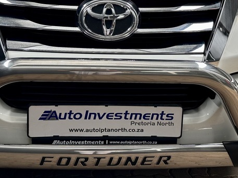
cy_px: 27
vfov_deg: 26.4
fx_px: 371
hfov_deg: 35.6
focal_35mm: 54
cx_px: 117
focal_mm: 6.86
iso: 80
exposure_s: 1/422
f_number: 1.78
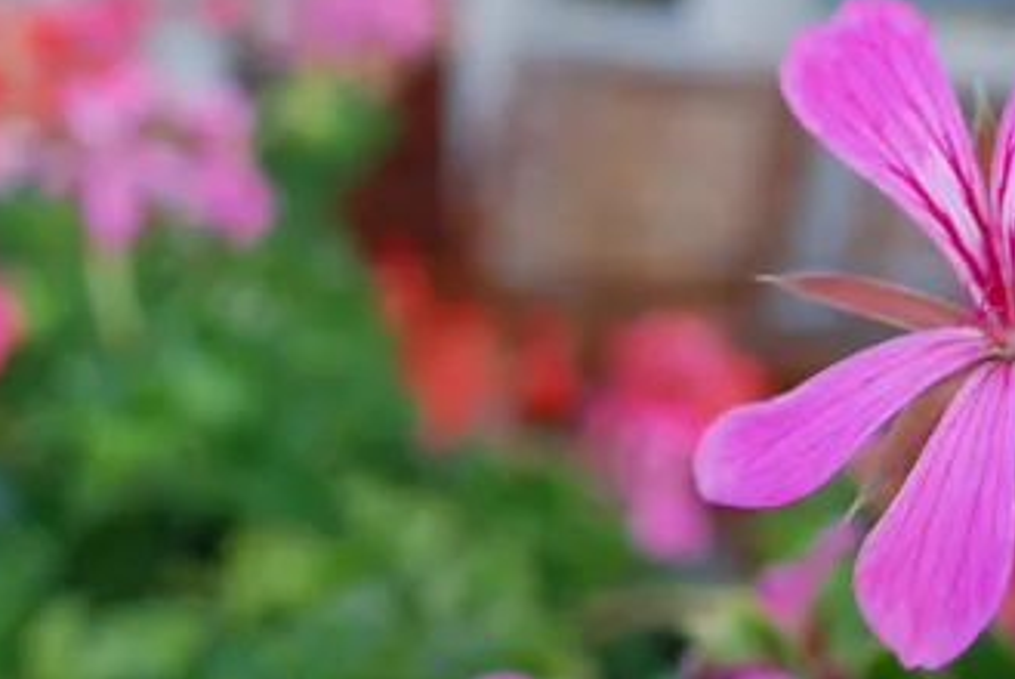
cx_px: 491
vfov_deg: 16.5
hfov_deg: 24.7
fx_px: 2314
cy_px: 77
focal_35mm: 82
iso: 100
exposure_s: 1/80
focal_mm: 20
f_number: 5.6
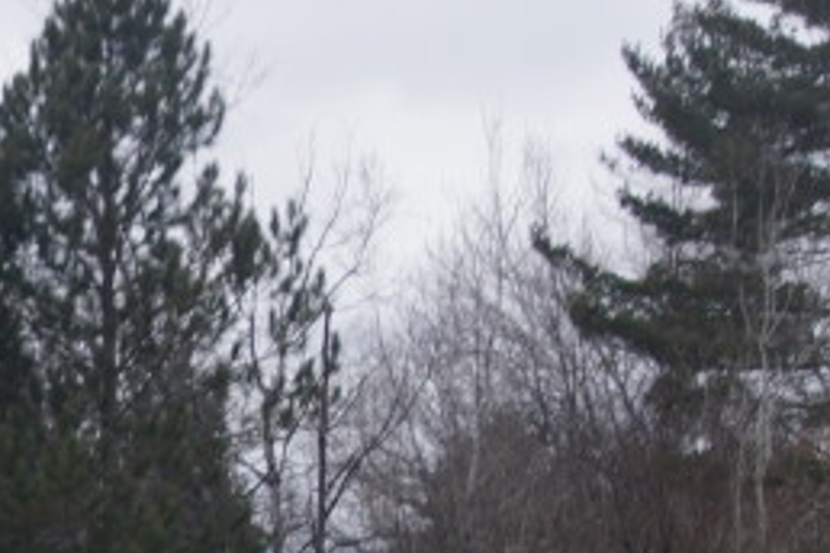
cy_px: 1186
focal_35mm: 117
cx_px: -891
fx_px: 2697
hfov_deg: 14.3
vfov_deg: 10.5
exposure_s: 1/160
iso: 100
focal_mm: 18
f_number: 6.3
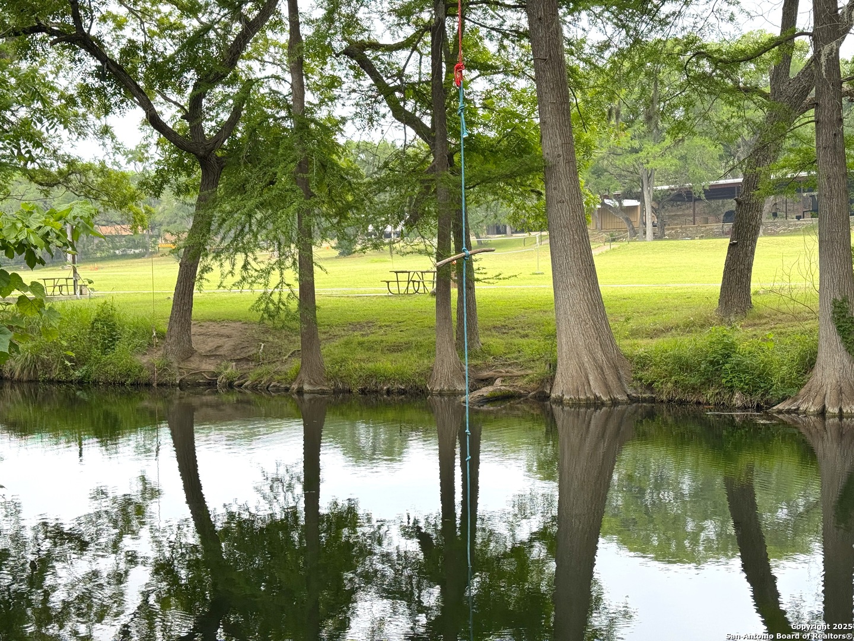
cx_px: 427
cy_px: 320
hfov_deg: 39.7
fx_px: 1184
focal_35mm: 48
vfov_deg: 30.3
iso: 64
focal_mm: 6.76
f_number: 1.78
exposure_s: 1/966
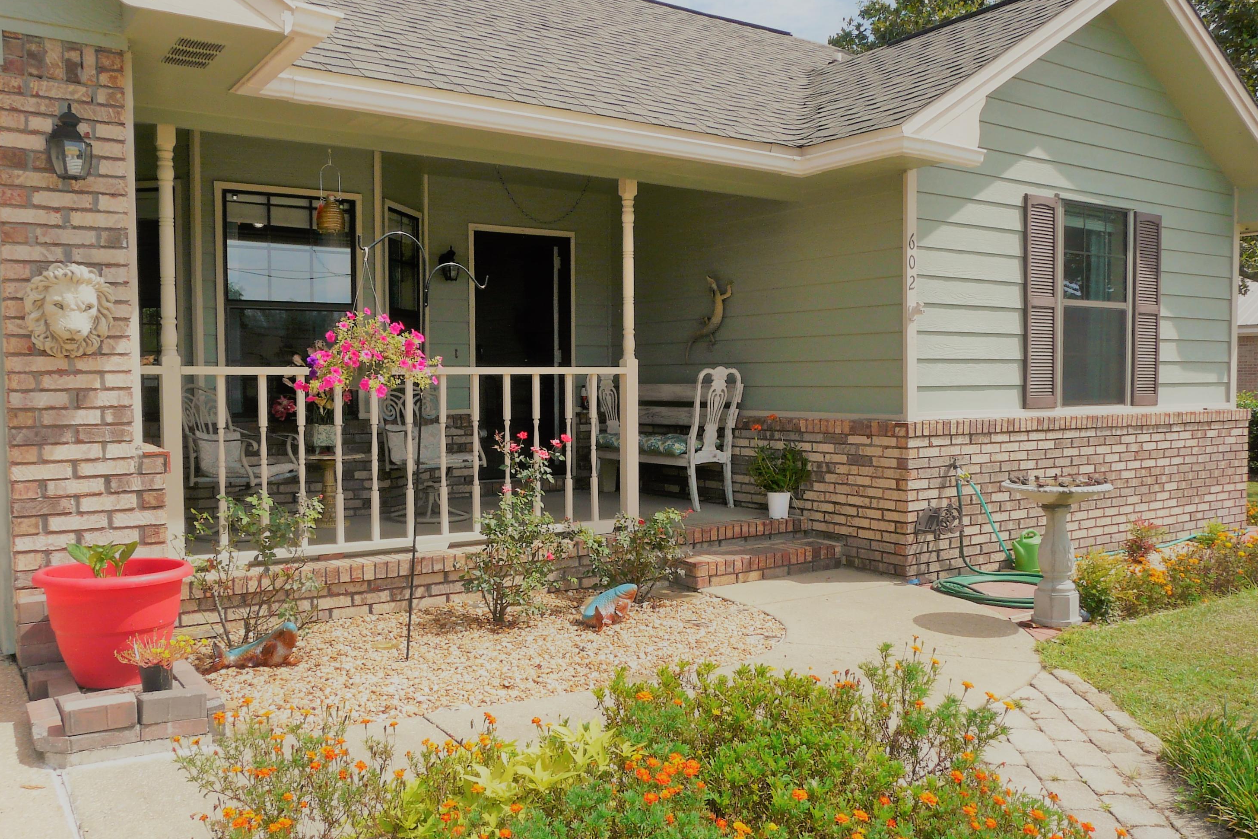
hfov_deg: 61.9
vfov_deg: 43.6
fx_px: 1048
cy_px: 426
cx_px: 626
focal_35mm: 30
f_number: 5.6
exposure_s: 1/320
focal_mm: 4.6
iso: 100
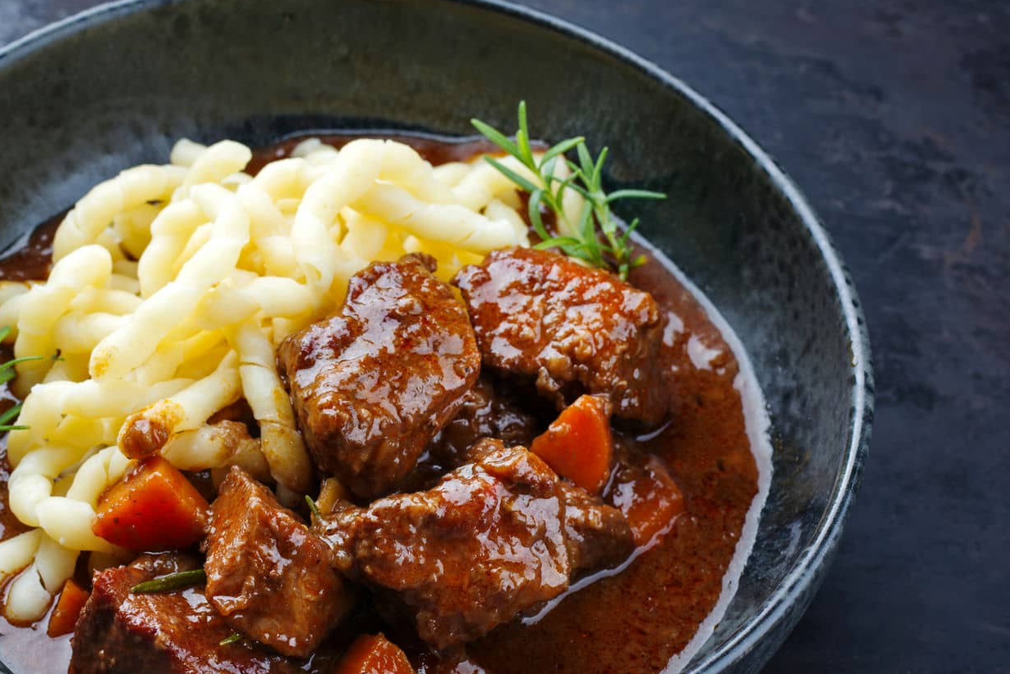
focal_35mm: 81
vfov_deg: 16.8
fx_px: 2273
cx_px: 401
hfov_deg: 25.0
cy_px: 430
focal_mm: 50
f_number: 9
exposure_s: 1/200
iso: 100
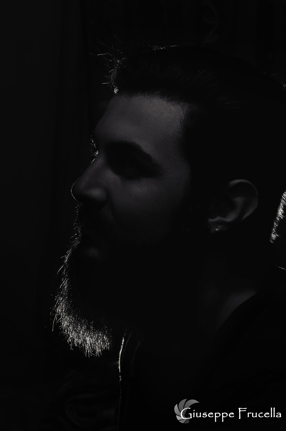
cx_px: 143
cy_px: 216
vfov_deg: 17.7
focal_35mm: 116
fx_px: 1385
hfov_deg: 11.8
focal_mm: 116
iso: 200
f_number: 22
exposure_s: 1/125
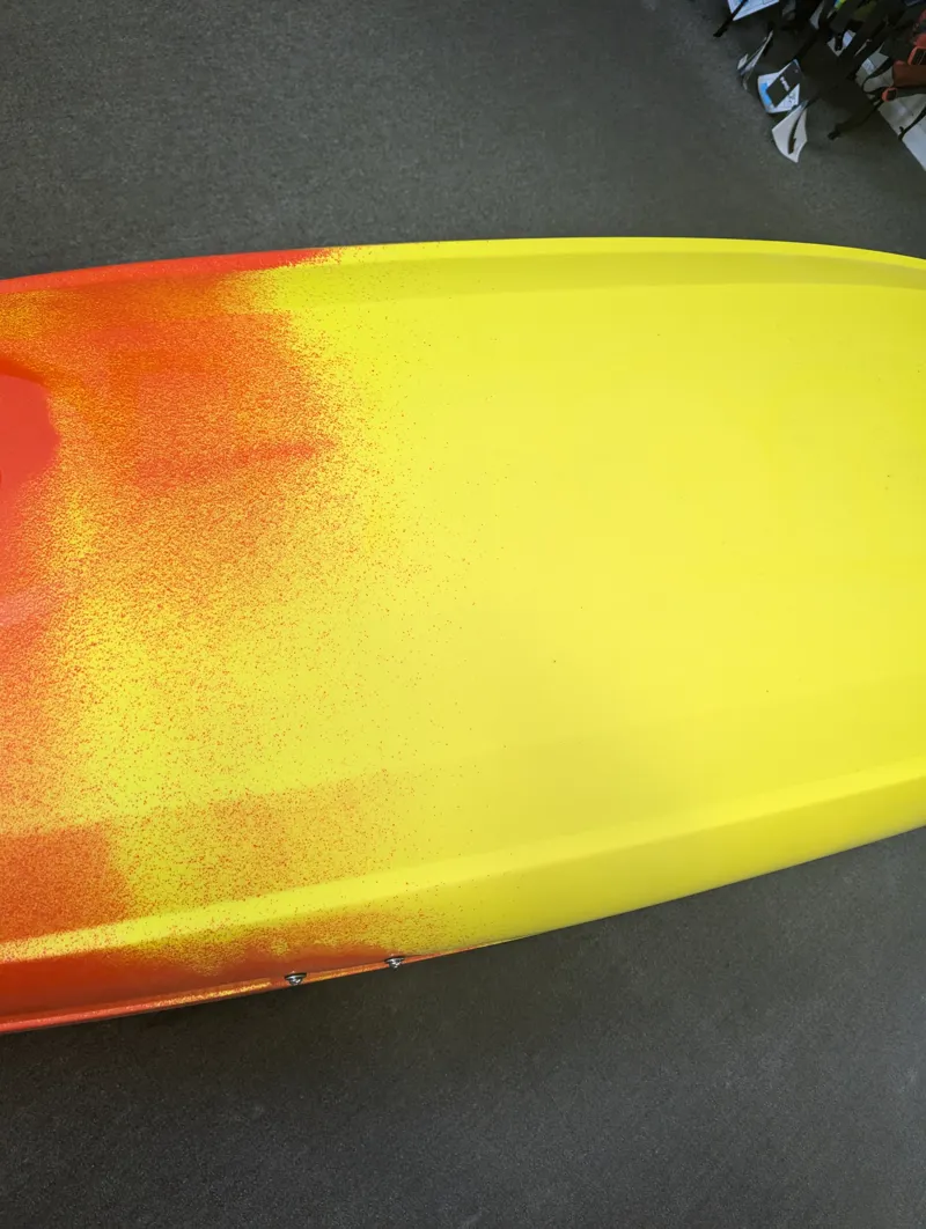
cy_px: 614
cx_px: 463
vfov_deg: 71.5
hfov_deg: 57.0
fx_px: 854
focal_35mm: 24
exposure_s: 1/100
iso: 164
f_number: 1.85
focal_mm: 6.81
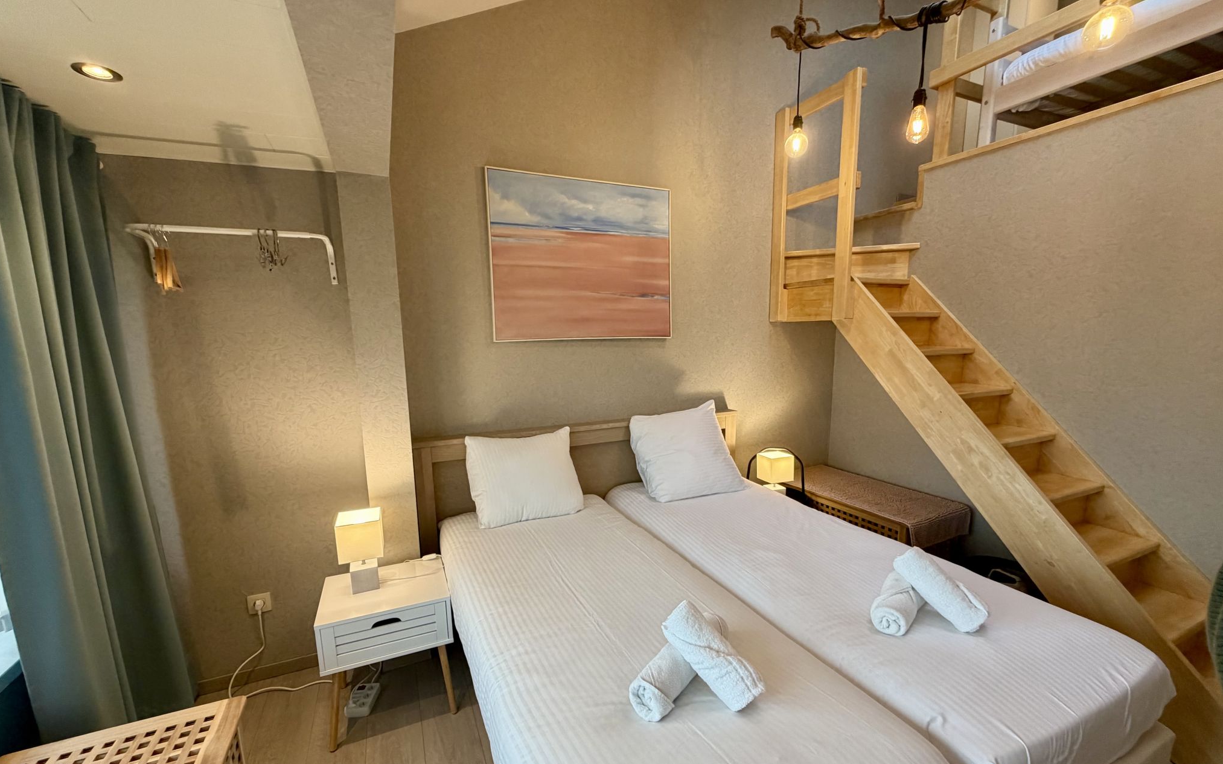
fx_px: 500
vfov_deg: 74.6
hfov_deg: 101.5
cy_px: 415
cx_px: 616
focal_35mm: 15
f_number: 2.2
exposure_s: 1/100
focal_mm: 2.22
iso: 200
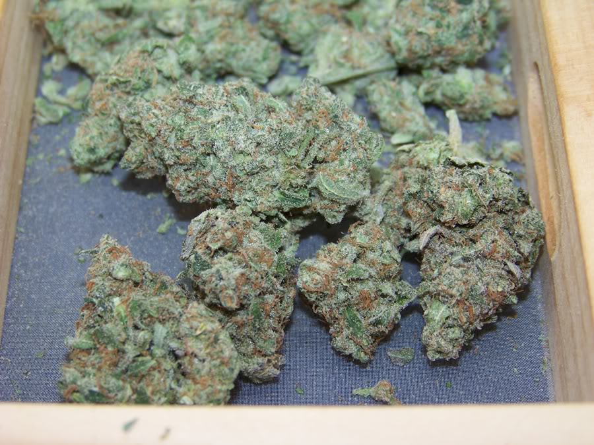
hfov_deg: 25.0
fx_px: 1338
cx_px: 297
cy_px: 222
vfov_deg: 18.9
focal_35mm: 78
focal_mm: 13.2
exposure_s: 1/40
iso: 71
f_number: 3.2
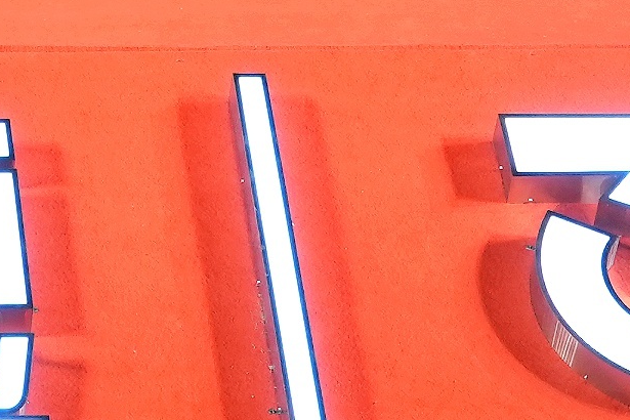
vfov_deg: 6.5
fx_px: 3465
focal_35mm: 198
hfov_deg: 10.1
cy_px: -736
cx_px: -239
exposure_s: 1/80
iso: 800
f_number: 6.3
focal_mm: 29
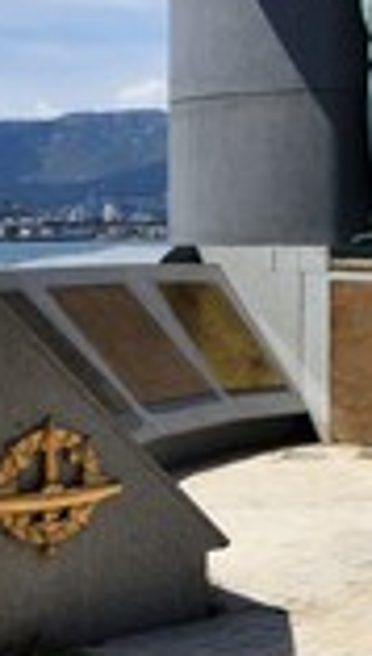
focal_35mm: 95
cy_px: 188
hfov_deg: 12.1
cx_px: 581
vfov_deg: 22.3
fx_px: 1656
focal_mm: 34
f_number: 16
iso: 200
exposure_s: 1/250
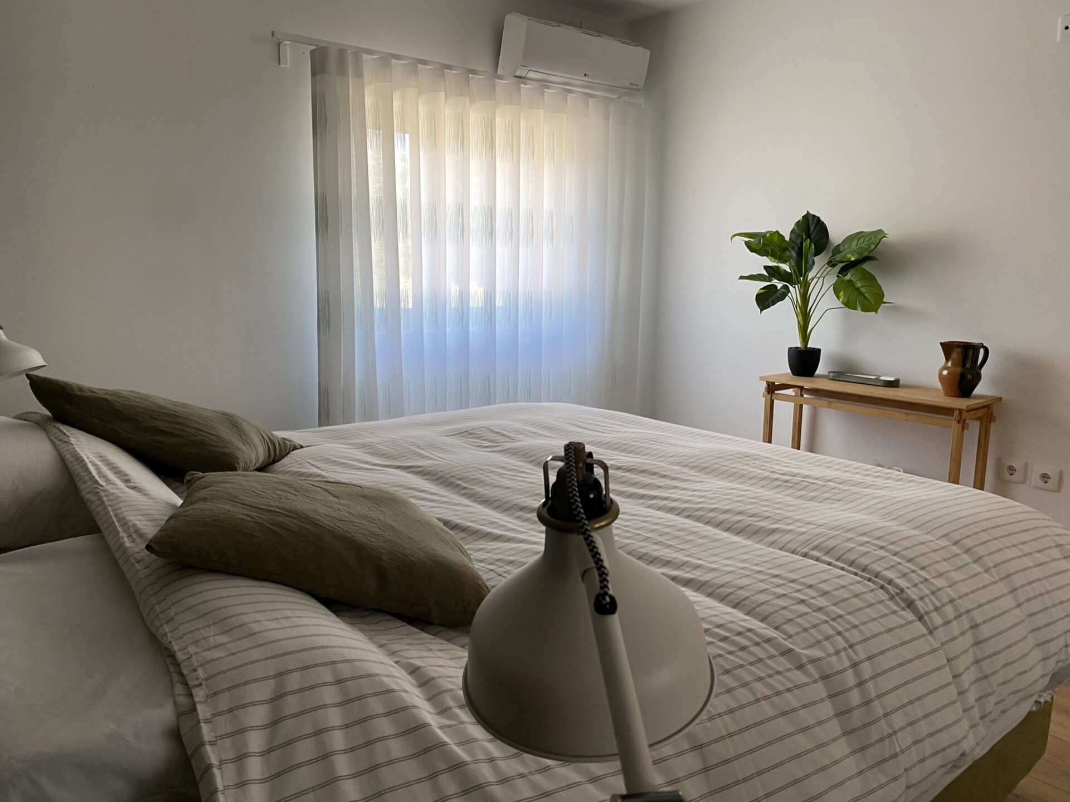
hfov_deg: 67.3
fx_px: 804
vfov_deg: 53.1
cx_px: 535
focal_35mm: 26
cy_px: 401
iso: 125
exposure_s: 1/71
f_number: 1.8
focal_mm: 4.25
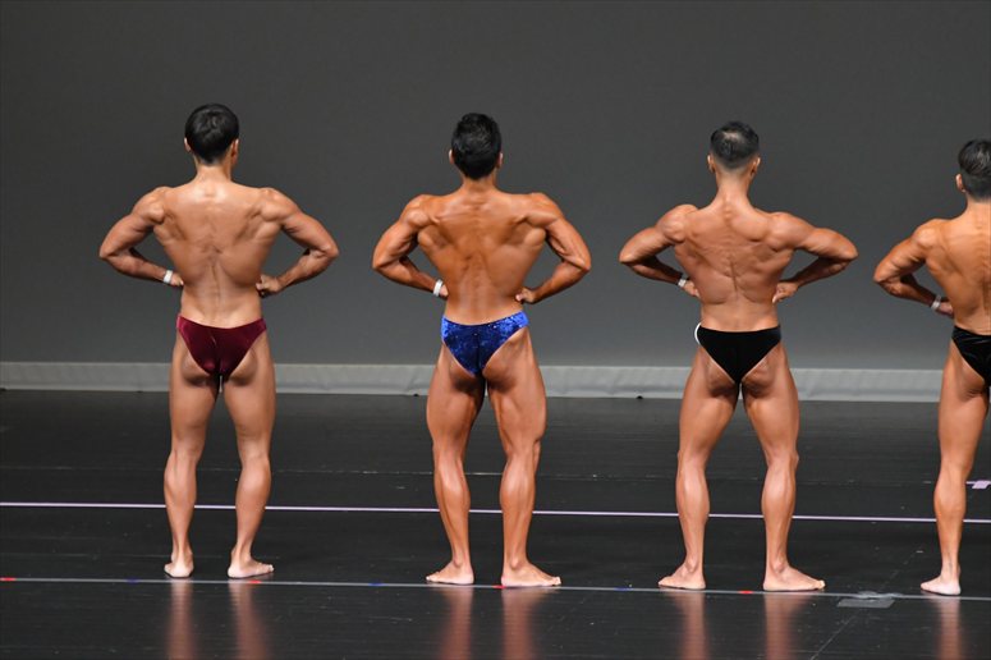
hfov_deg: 6.9
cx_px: 496
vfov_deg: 4.6
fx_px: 8254
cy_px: 330
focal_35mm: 300
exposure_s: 1/400
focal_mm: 200
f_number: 5.6
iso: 4000
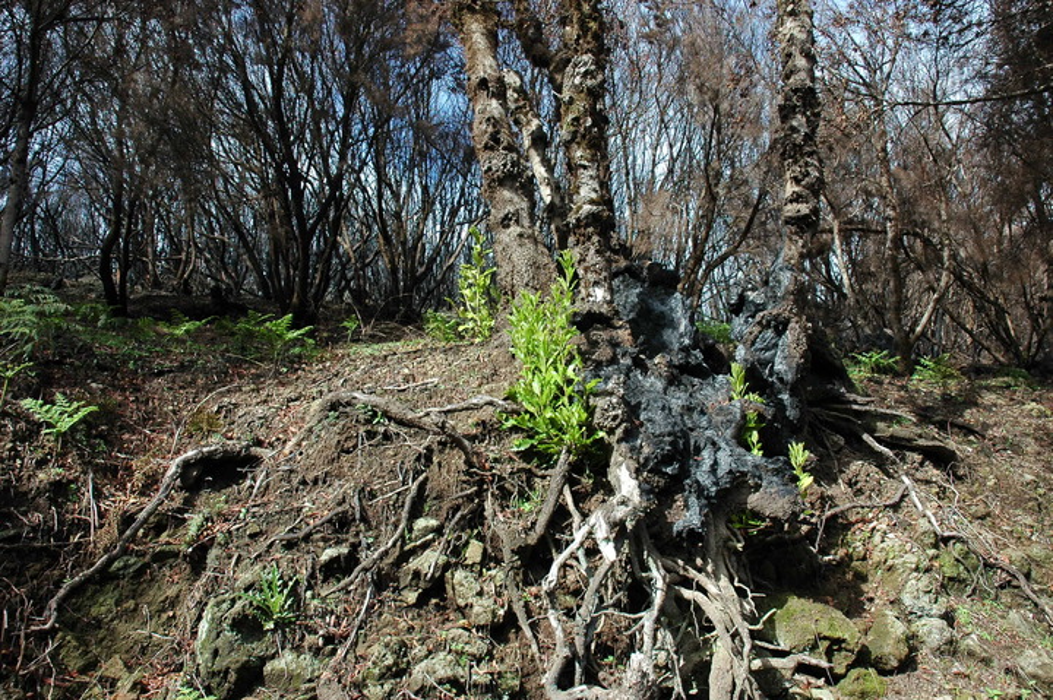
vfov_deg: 47.9
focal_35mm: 27
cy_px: 350
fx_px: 789
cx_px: 526
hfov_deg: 67.4
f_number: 9
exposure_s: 1/125
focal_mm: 18
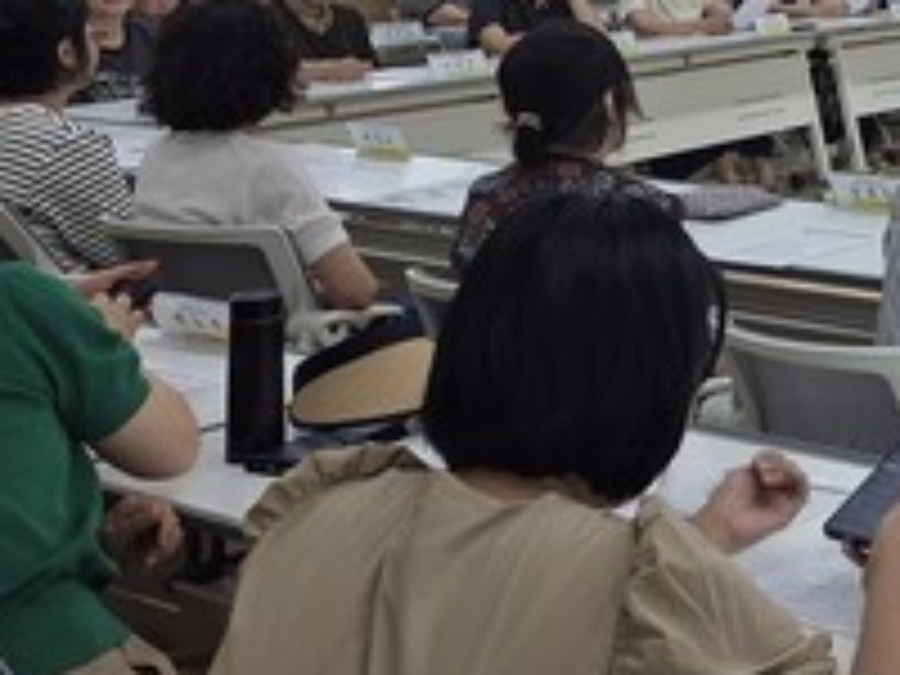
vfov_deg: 20.0
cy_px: -140
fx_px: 1794
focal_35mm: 69
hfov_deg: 23.4
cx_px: 1296
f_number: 1.8
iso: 32
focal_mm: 5.4
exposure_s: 1/120
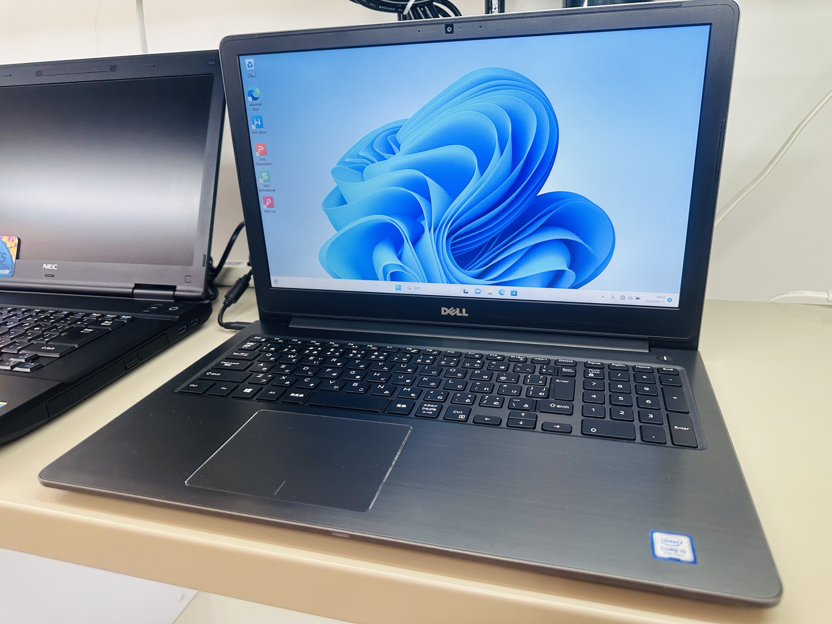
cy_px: 312
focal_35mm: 24
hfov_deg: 71.6
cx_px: 416
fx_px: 577
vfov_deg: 56.8
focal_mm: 6.86
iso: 160
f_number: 1.78
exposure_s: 1/100
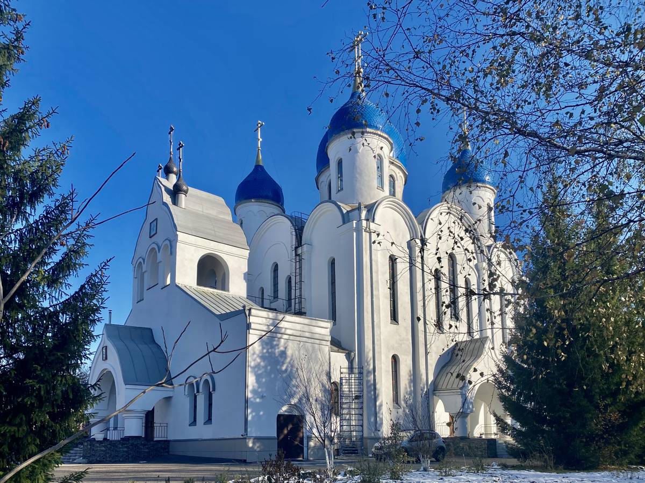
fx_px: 484
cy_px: 242
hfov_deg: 67.3
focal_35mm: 26
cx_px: 322
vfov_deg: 53.1
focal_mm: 4.25
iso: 32
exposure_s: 1/2571
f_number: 1.8
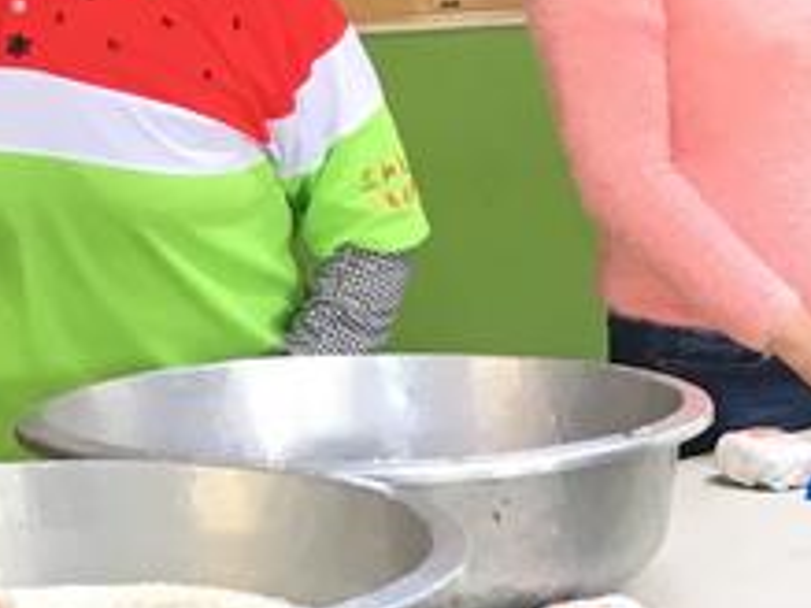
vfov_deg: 9.9
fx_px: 3348
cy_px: 1027
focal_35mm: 143
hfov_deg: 12.5
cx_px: 1515
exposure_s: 1/30
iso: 25
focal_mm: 4.15
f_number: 2.2
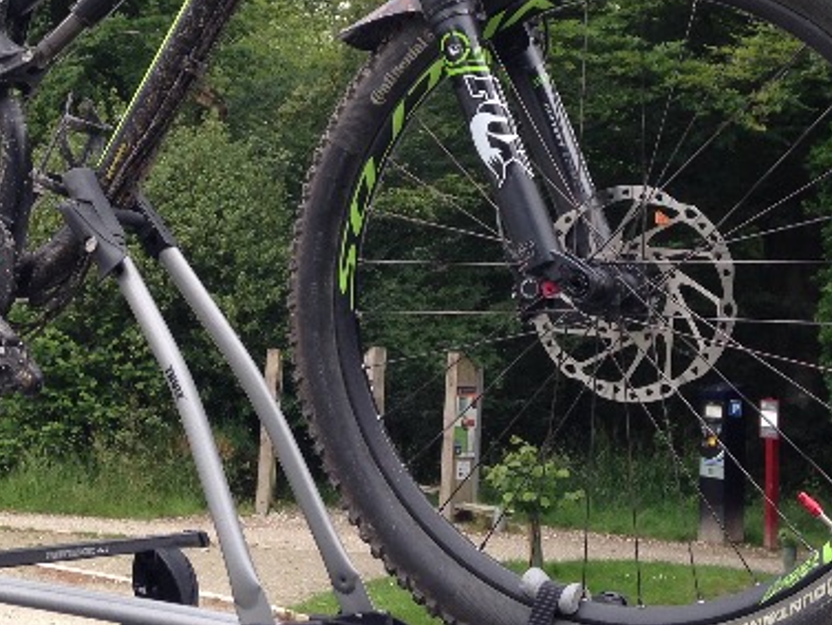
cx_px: 263
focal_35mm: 70
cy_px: 137
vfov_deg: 20.8
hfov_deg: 27.6
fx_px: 1683
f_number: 2.4
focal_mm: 4.12
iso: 50
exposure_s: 1/326
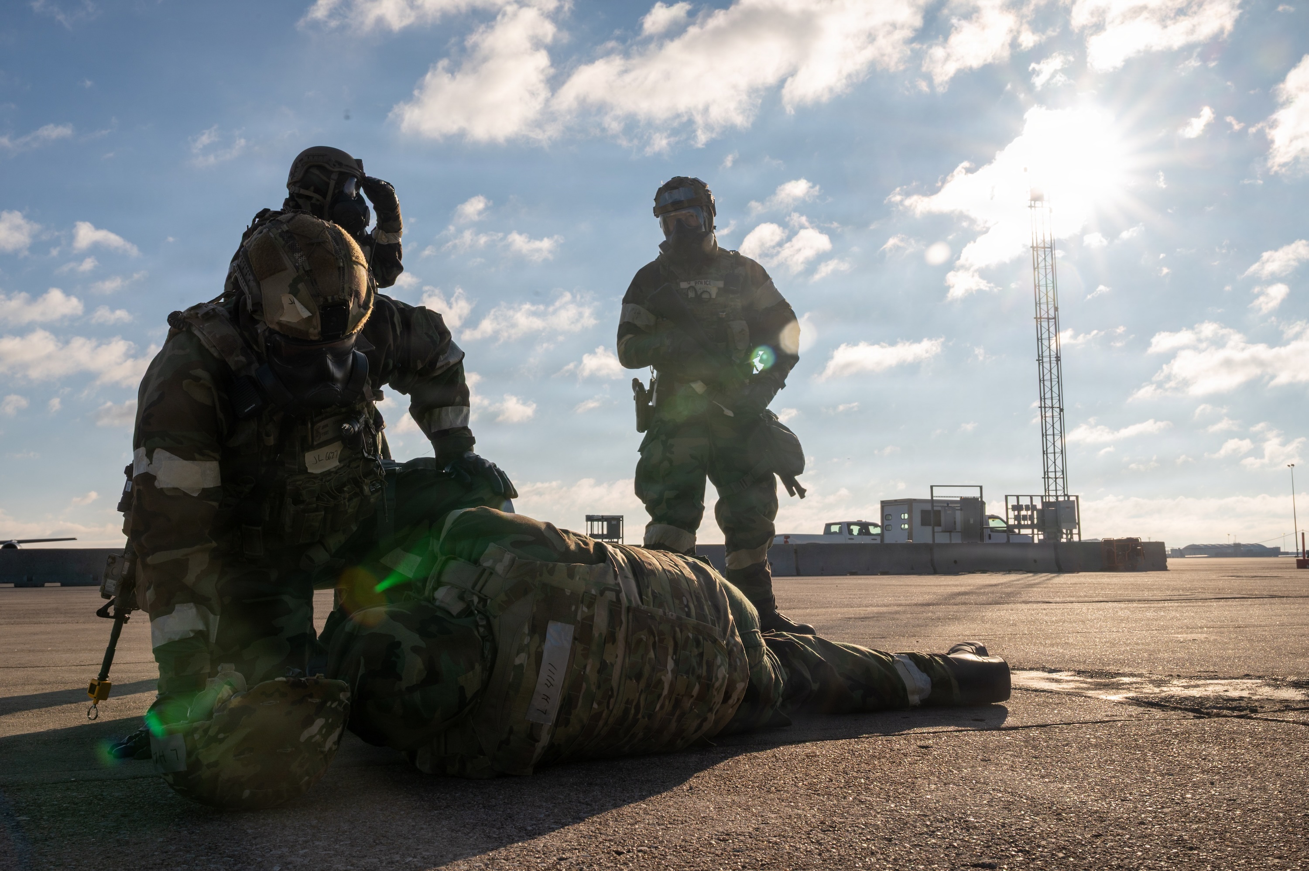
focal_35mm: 36
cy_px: 436
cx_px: 654
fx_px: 1308
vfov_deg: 36.8
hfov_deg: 53.2
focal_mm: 36
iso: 160
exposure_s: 1/250
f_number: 16
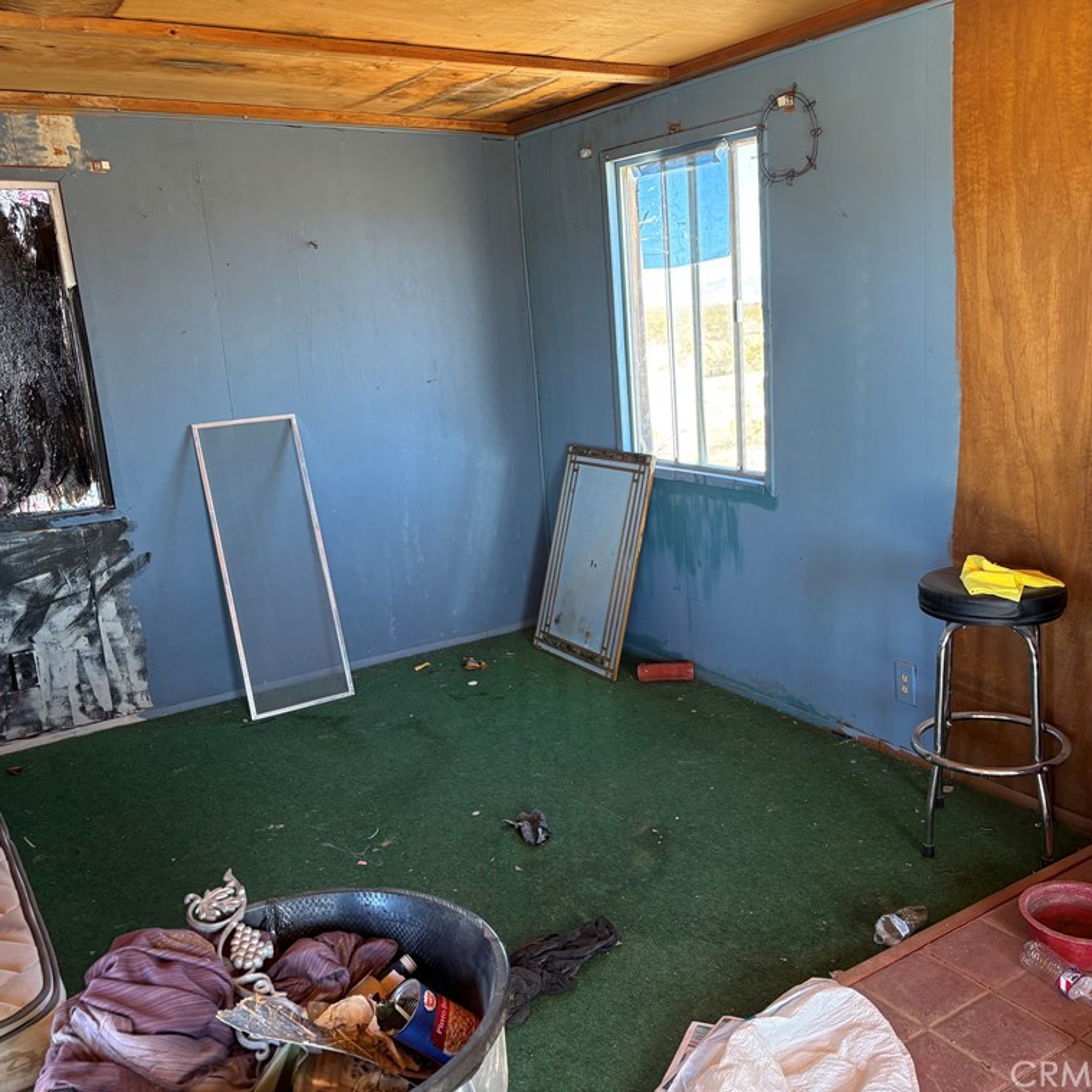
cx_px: 629
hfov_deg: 52.3
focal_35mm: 31
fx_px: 1106
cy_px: 542
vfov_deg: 52.5
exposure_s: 1/93
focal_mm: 5.96
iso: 125
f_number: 1.6
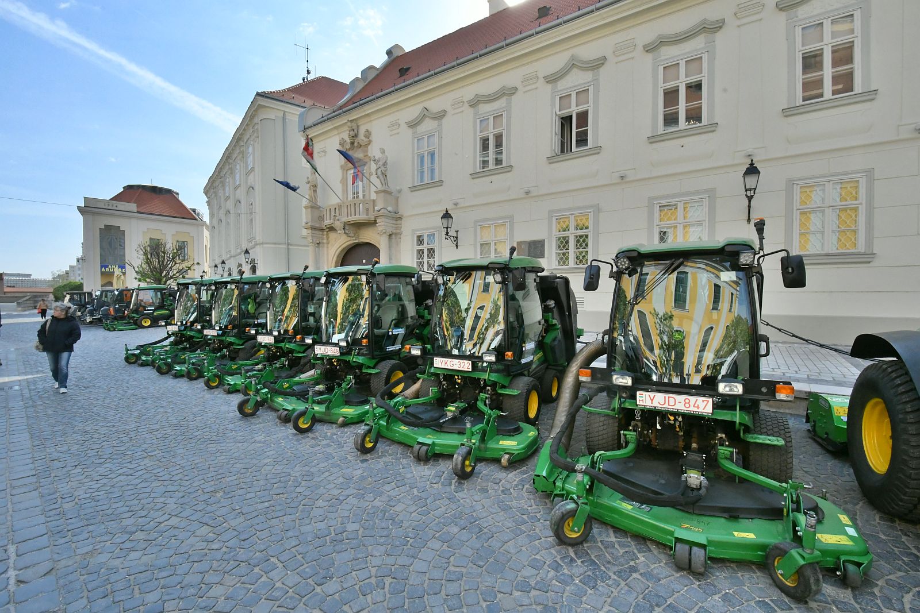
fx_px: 383
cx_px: 460
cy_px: 306
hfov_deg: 100.4
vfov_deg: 77.3
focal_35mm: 15
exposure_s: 1/1250
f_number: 18
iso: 5000
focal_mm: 10
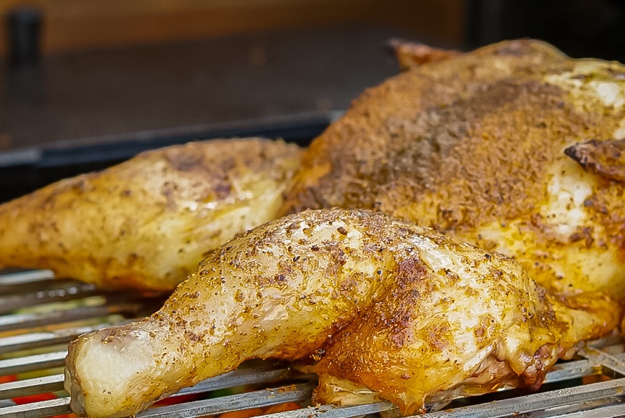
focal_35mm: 139
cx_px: 395
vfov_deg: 9.9
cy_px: 358
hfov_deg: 14.7
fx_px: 2415
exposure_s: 1/80
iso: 160
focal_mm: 50
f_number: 4
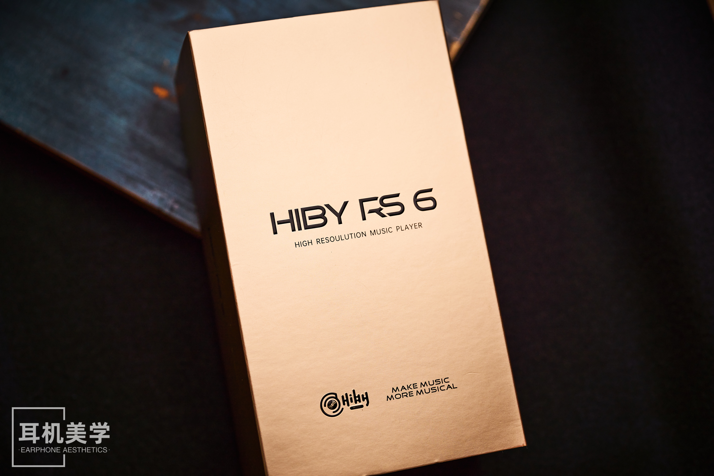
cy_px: 238
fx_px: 1388
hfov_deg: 28.8
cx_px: 357
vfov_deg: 19.5
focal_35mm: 70
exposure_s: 1/500
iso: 100
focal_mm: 70
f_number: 4
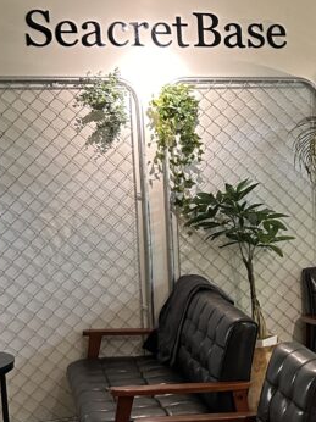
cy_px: 211
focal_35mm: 77
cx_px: 433
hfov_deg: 17.7
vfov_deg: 25.4
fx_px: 938
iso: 320
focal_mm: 5.7
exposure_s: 1/50
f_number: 1.5
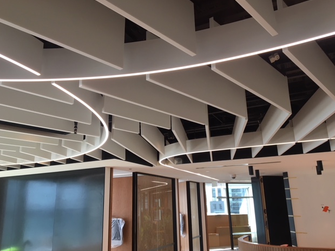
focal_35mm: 30
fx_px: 290
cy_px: 128
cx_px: 164
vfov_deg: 46.8
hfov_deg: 60.0
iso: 25
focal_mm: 4.15
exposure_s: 1/33
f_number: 2.2
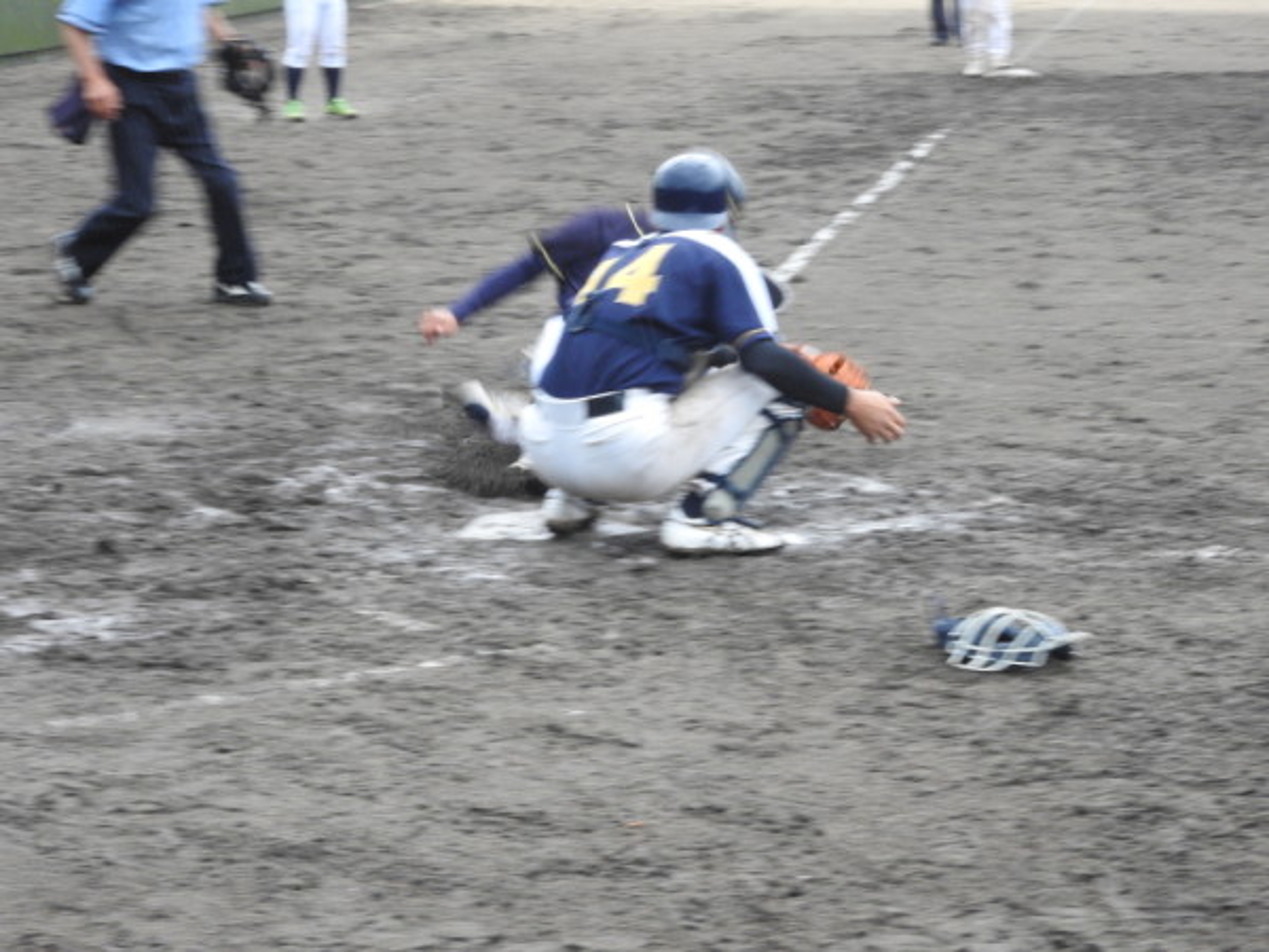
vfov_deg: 14.1
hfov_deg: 18.7
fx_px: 3849
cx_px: 634
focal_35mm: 105
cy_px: 476
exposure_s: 1/60
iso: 280
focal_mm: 18.8
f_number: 4.8
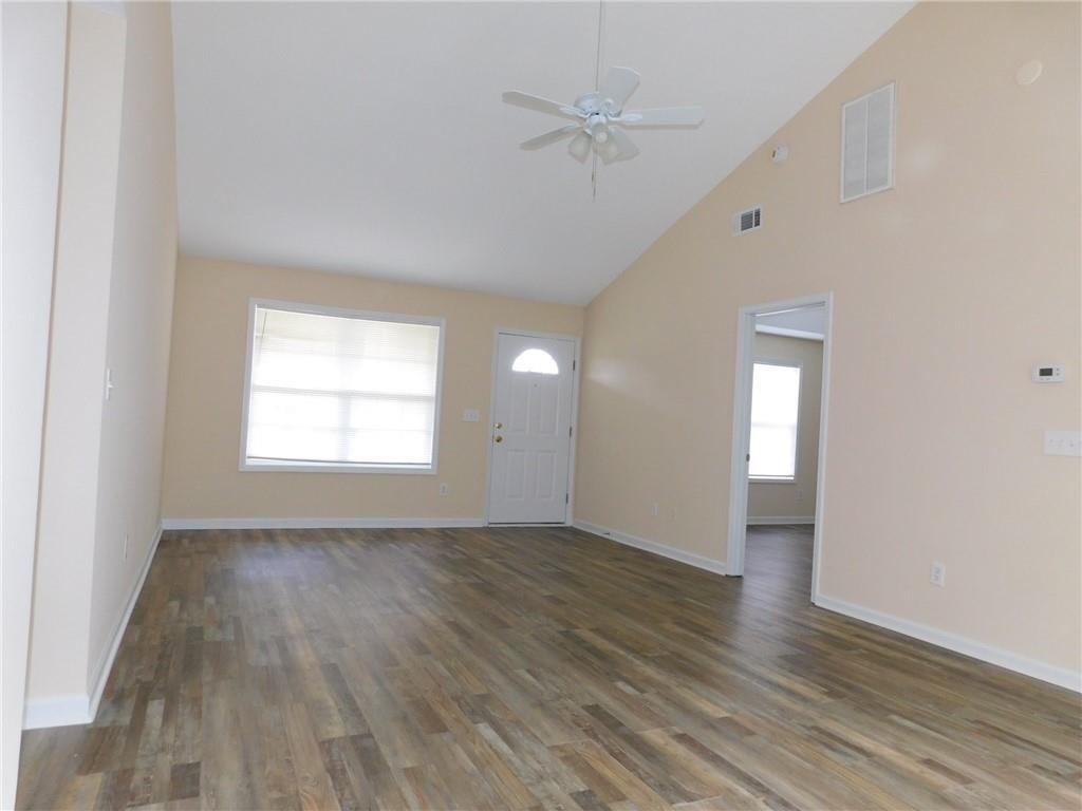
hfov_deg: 73.9
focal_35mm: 23
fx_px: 719
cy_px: 406
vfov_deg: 58.9
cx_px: 541
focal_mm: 4
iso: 200
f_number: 3
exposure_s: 1/30
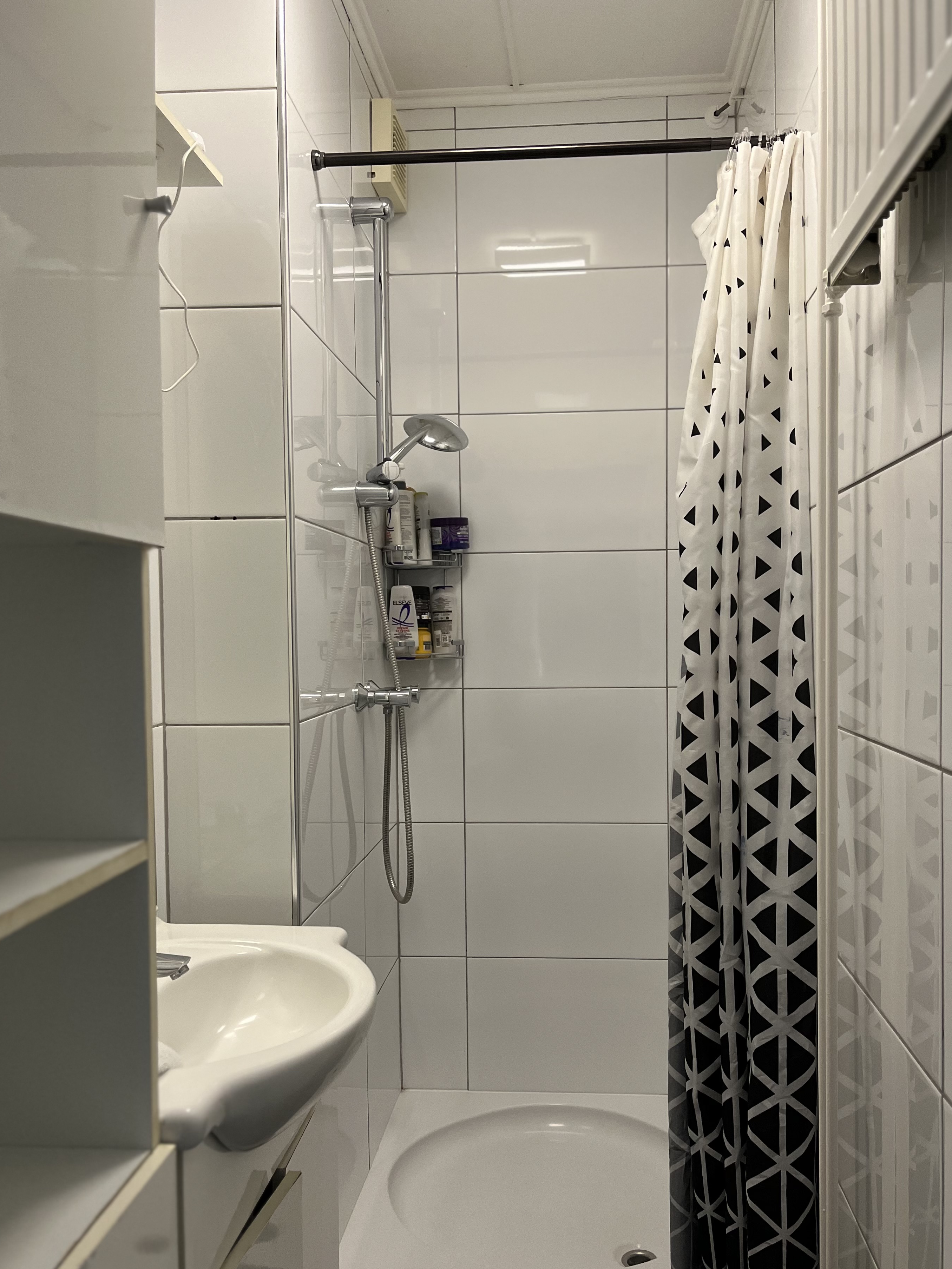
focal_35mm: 29
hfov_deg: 48.2
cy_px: 661
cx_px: 515
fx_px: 1063
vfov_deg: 61.6
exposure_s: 1/50
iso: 200
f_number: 1.6
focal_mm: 5.1
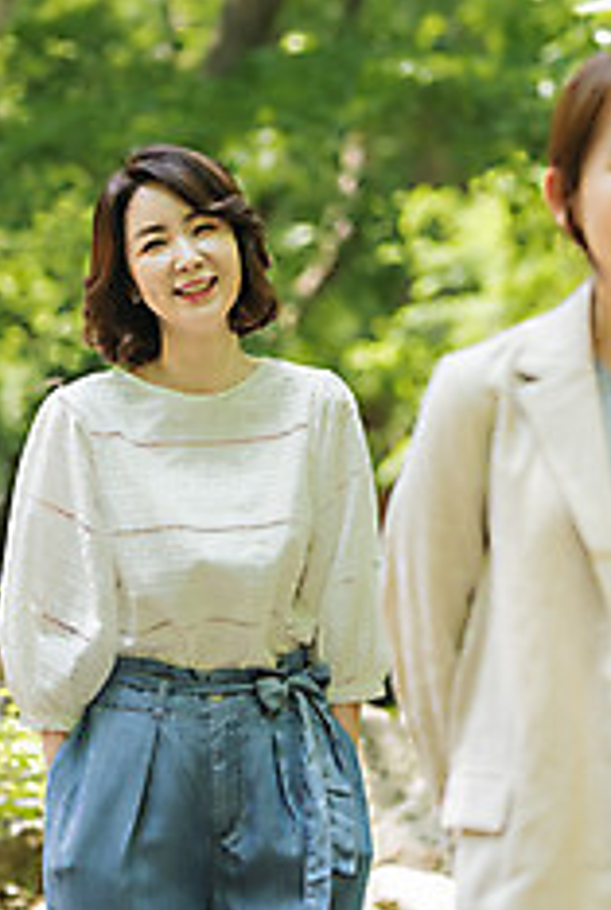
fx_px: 3675
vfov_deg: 14.1
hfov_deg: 9.5
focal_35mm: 145
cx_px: 360
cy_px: 369
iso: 320
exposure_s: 1/400
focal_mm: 85
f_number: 2.5
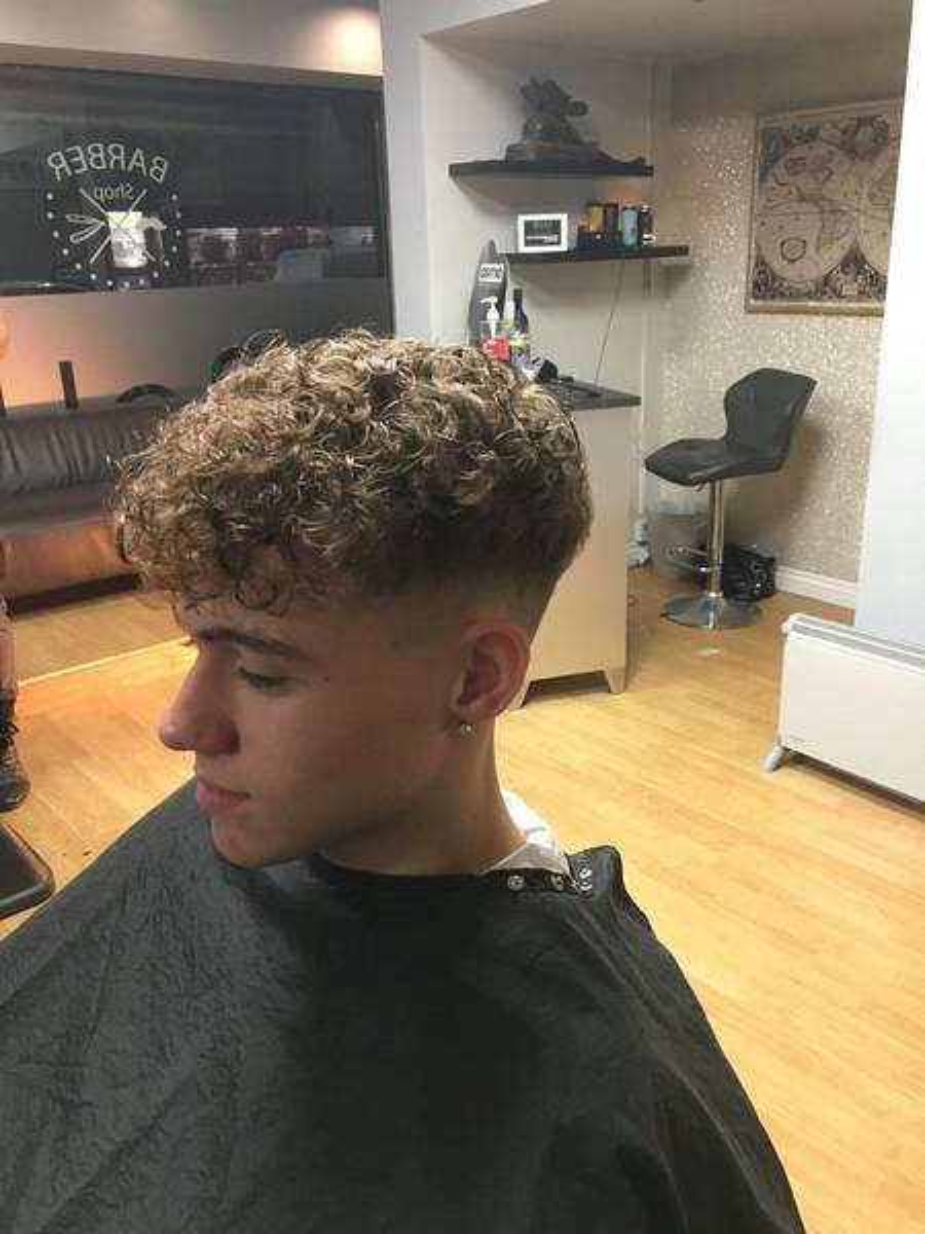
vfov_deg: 61.7
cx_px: 462
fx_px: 1033
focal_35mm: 29
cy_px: 617
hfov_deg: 48.2
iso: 200
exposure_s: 1/33
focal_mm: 4.15
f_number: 2.2
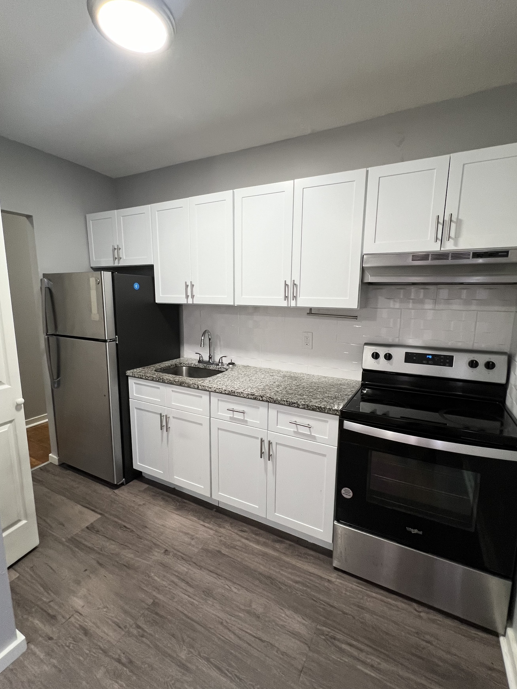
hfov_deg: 81.8
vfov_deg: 98.2
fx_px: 299
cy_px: 347
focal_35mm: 15
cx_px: 258
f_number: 1.8
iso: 160
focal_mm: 1.57
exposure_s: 1/60
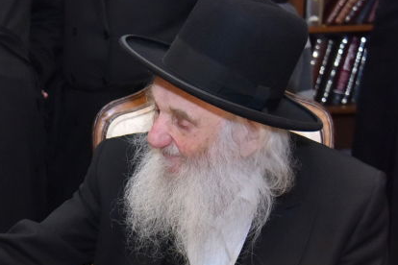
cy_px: 208
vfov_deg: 13.8
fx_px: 1094
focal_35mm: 99
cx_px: -37
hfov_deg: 19.7
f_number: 4
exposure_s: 1/100
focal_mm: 40
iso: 2000
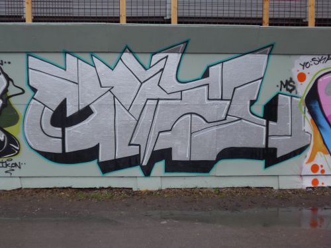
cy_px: 124
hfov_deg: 47.9
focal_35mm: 39
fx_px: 373
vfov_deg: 36.8
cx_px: 166
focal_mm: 8
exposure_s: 1/100
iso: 80
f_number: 2.5
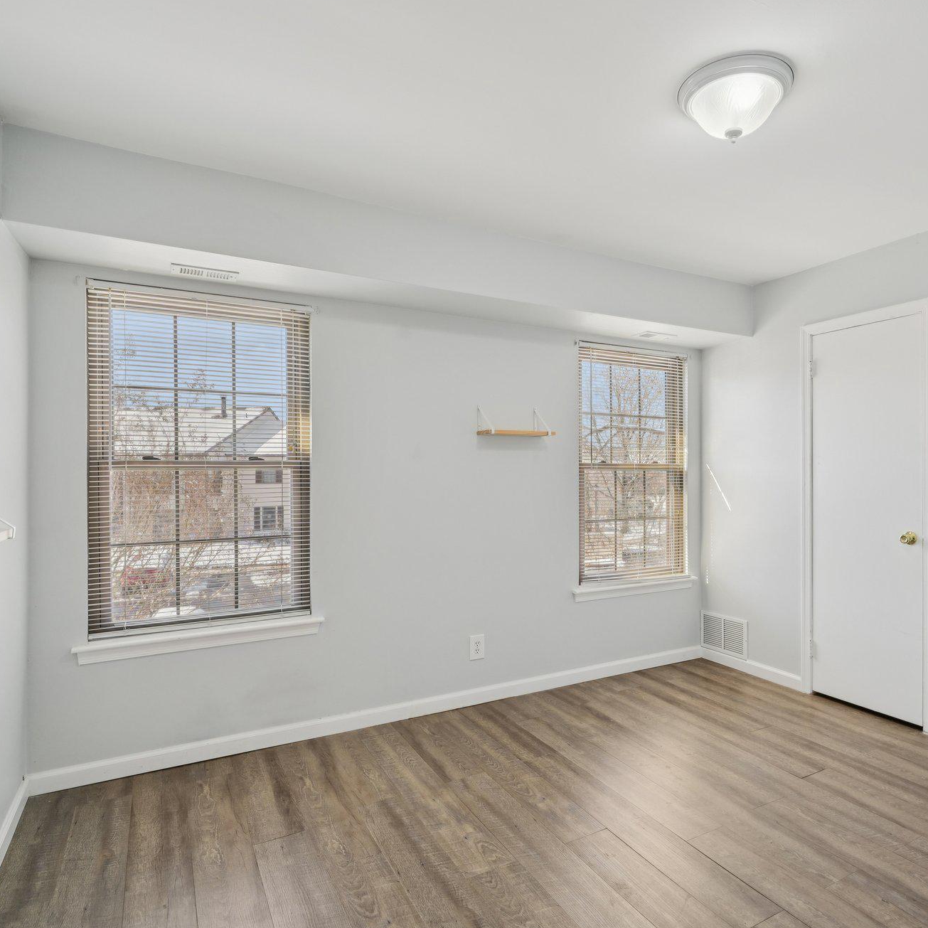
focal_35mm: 20
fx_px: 607
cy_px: 463
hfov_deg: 74.3
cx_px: 540
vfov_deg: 74.8
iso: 200
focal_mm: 15
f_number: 8
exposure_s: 1/30
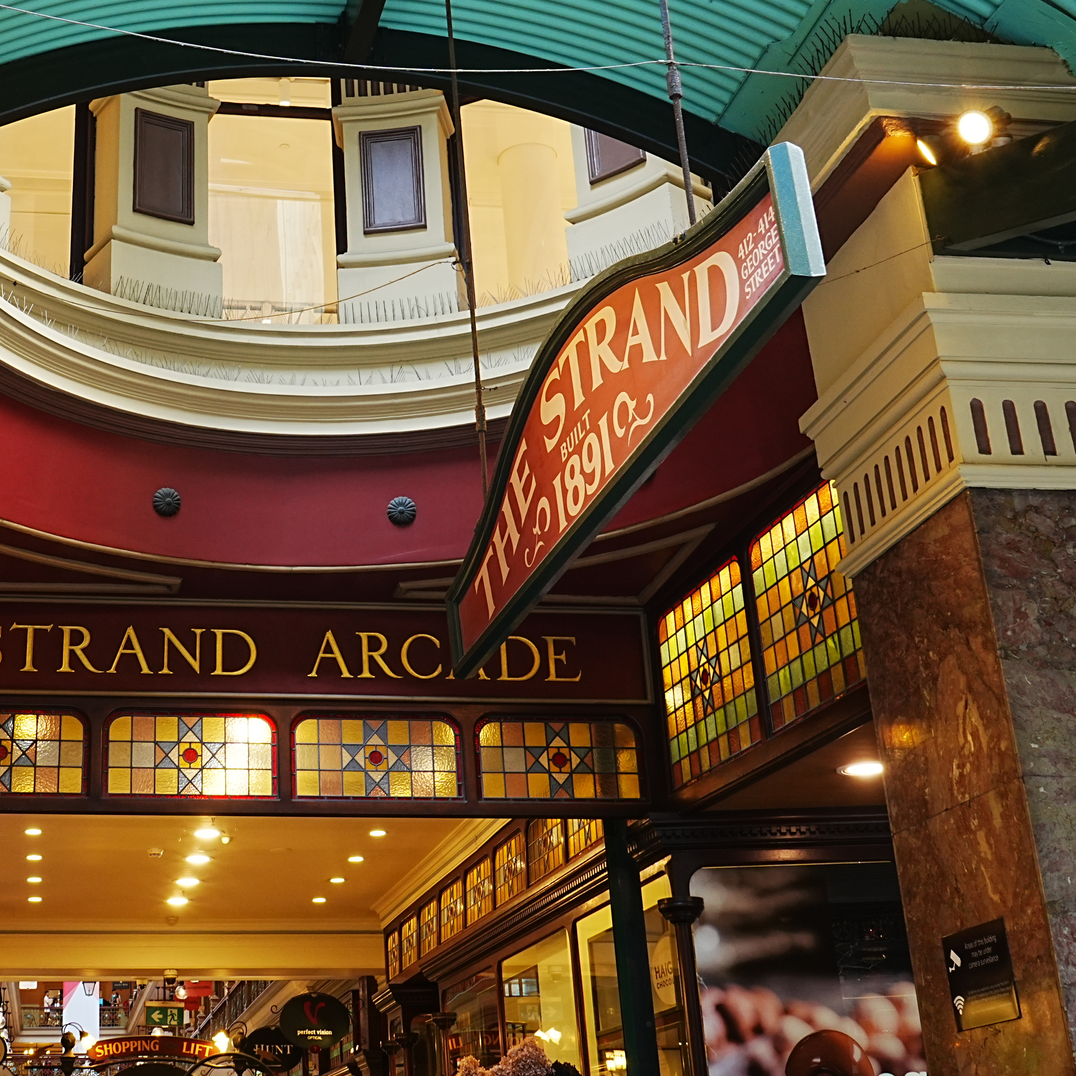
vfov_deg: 33.9
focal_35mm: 50
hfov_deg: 33.3
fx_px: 1758
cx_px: 251
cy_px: 405
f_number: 13
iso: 500
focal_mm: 28
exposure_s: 1/10
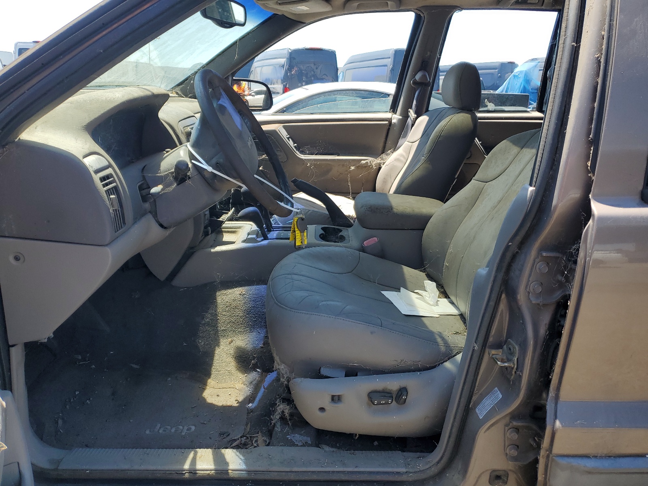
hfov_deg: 67.3
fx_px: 487
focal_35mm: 26
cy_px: 243
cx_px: 324
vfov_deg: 53.1
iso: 50
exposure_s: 1/909
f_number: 1.5
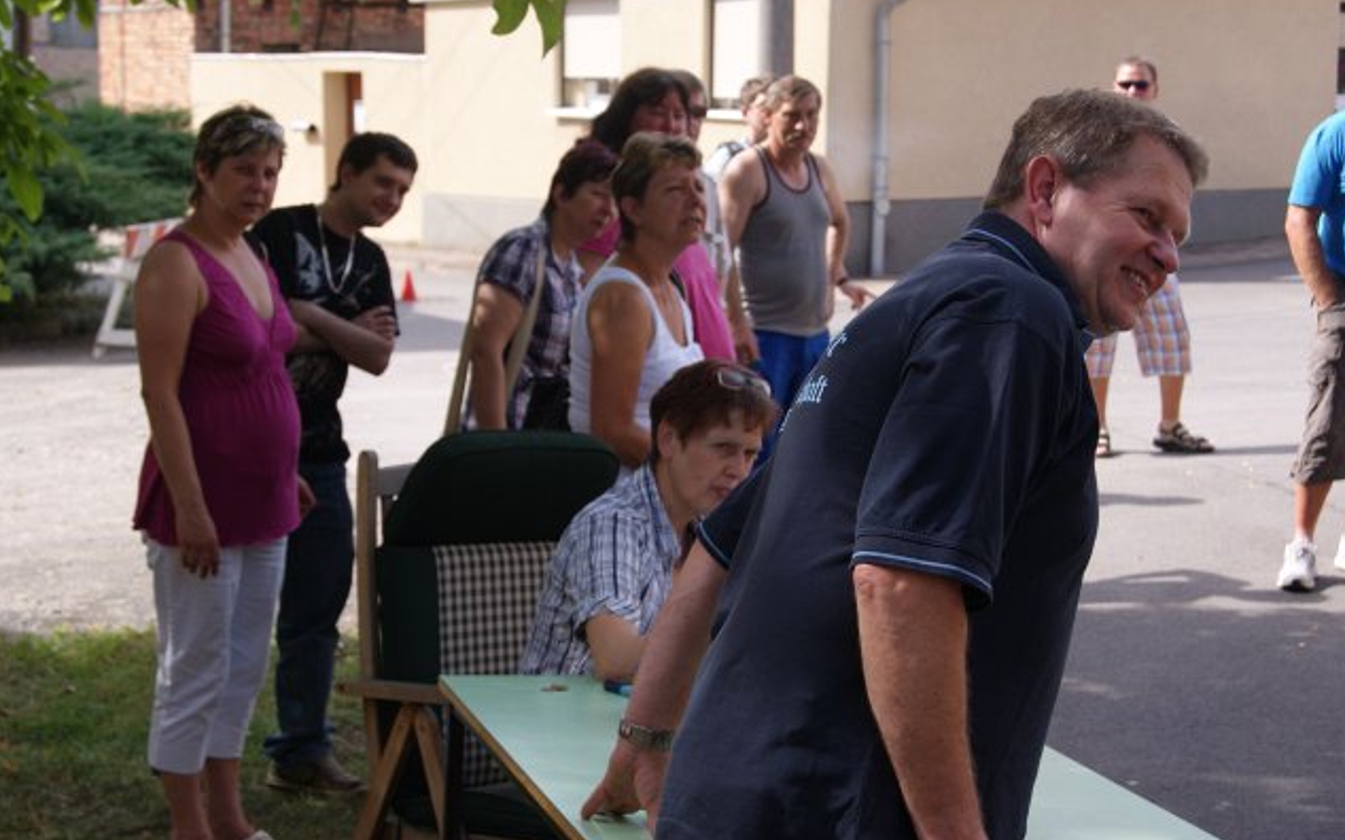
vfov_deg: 18.7
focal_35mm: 70
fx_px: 2548
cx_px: 672
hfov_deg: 29.6
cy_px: 399
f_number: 6.3
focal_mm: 45
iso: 100
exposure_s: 1/100
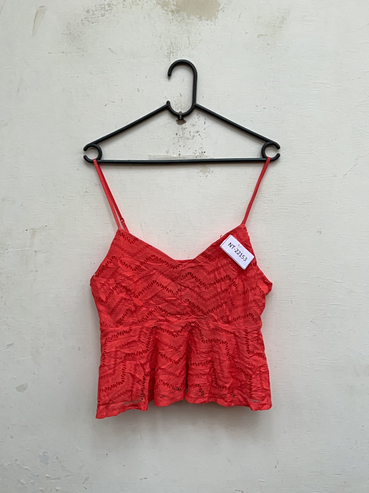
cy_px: 246
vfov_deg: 65.3
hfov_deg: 51.4
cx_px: 184
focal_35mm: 27
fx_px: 384
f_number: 1.6
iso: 32
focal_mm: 5.1
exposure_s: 1/85
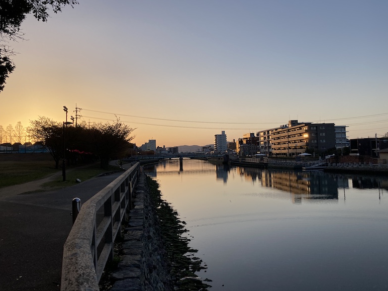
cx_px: 190
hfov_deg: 61.7
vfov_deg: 48.2
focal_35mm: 29
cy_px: 142
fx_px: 325
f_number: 1.8
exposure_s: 1/1021
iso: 20
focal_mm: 3.99
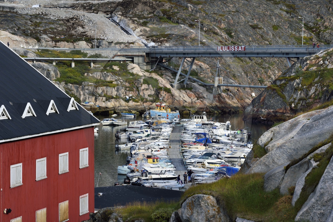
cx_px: 166
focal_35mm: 135
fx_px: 1248
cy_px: 111
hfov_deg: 15.2
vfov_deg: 10.1
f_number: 9
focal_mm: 135
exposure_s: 1/320
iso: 200
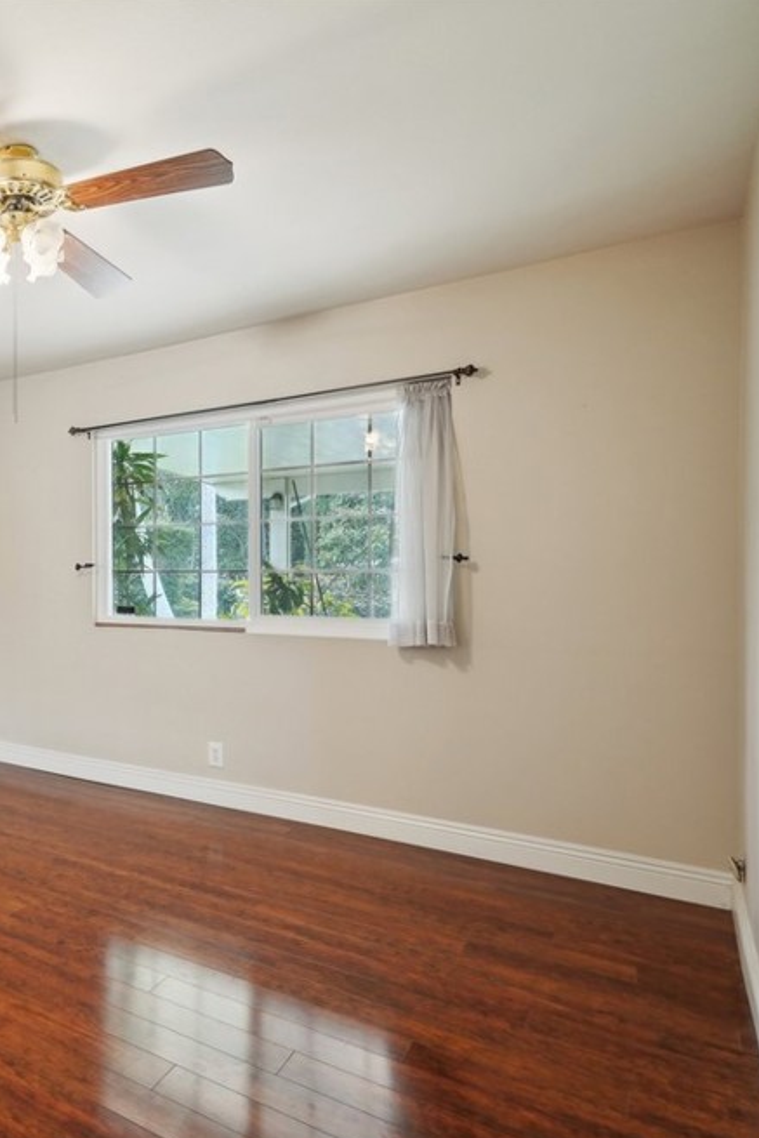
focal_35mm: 25
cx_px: -57
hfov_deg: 41.8
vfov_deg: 71.5
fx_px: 790
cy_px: 586
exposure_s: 1/2
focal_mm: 16
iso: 400
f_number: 8
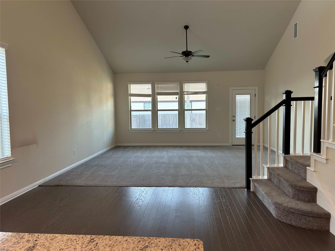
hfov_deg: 67.3
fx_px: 252
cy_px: 126
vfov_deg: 53.1
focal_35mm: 26
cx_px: 168
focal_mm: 5.7
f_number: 1.5
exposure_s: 1/60
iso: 80
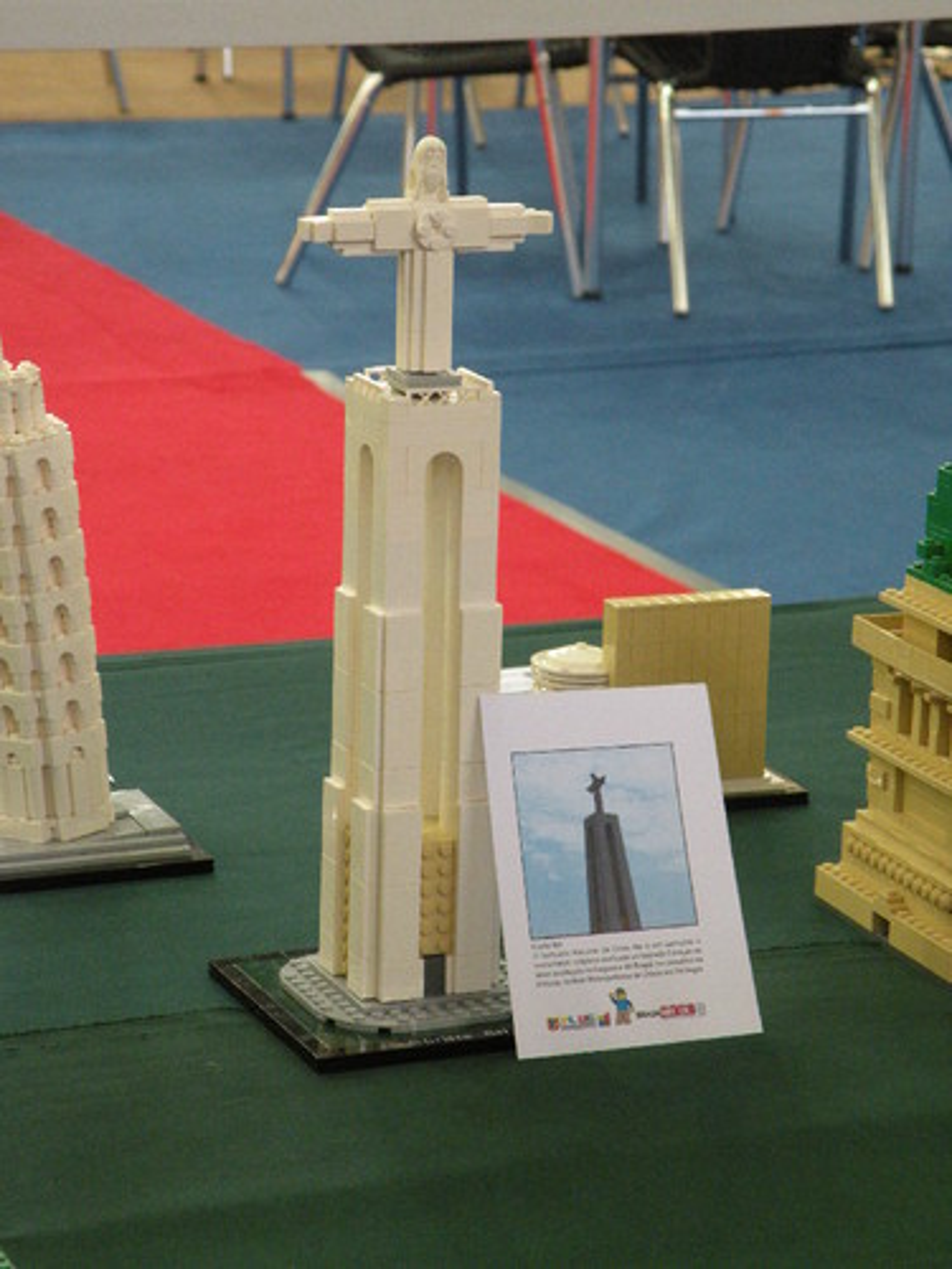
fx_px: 4364
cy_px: 634
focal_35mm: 119
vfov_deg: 16.6
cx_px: 476
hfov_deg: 12.5
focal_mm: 21
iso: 386
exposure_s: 1/60
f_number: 4.5
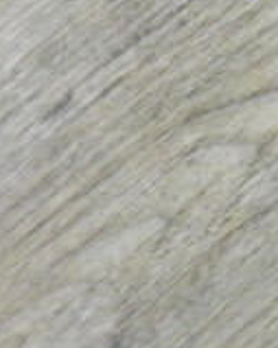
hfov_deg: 6.2
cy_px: -344
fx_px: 2275
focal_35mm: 221
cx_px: 926
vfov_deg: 8.3
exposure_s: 1/30
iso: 200
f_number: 3
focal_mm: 5.5
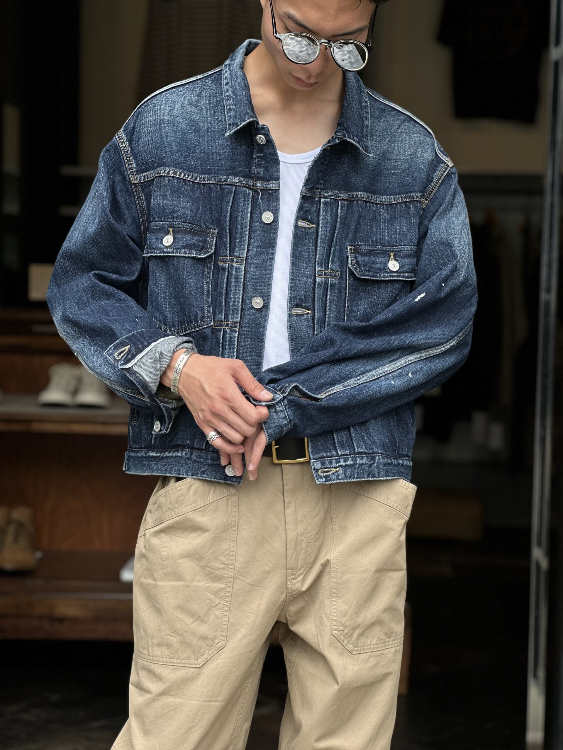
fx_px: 1670
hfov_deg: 19.1
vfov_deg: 25.3
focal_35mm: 77
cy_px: 375
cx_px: 282
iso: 25
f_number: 2.8
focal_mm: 9
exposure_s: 1/299
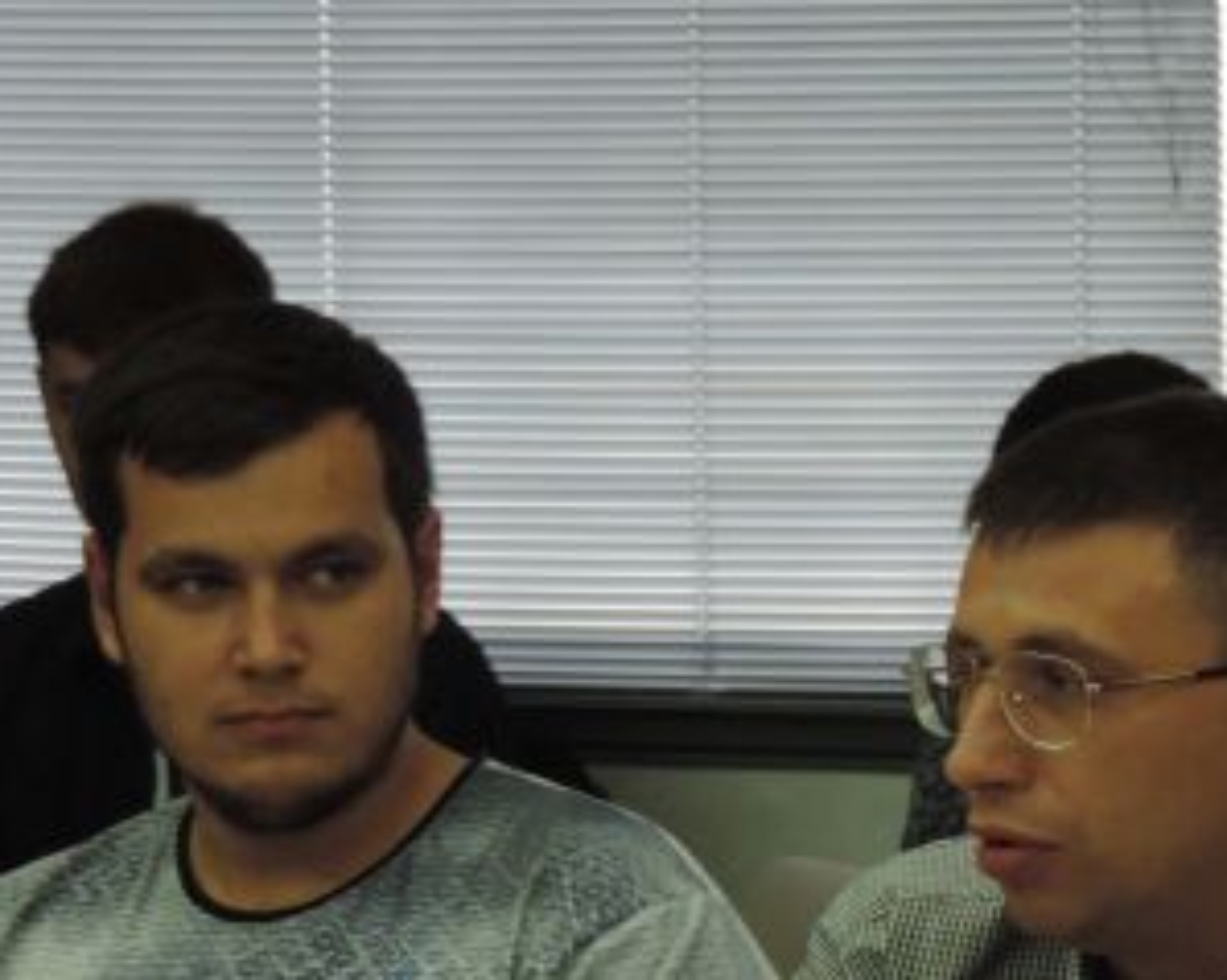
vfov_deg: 5.1
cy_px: 659
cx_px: 1202
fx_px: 11032
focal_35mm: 304
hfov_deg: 6.3
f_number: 4.4
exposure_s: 1/60
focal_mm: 25.8
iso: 400
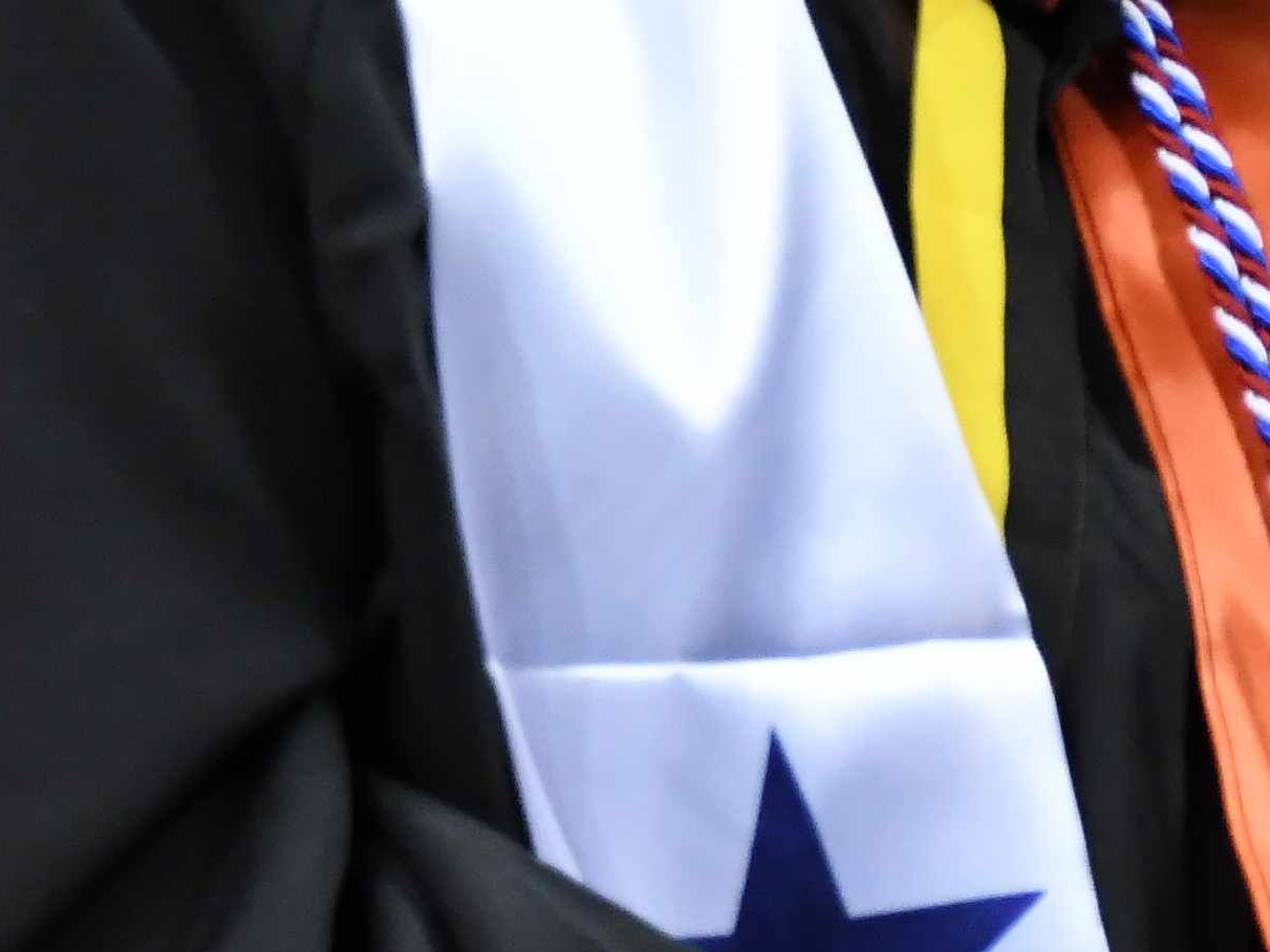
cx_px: 1554
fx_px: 18240
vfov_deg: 3.0
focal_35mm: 497
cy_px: -17
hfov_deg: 4.0
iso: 2500
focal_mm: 75
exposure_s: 1/250
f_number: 5
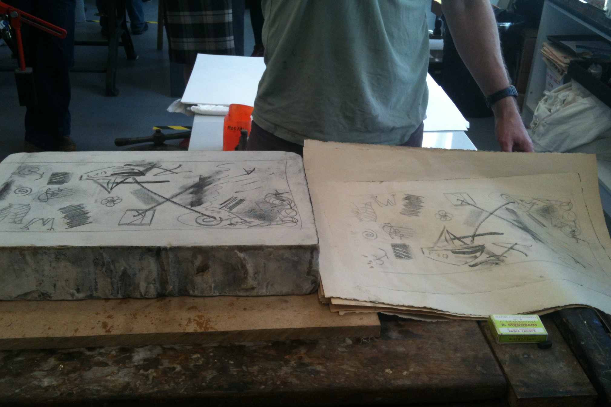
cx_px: 305
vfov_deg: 35.9
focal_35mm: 37
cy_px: 204
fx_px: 628
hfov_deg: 51.9
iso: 64
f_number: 2.8
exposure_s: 1/60
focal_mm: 3.85
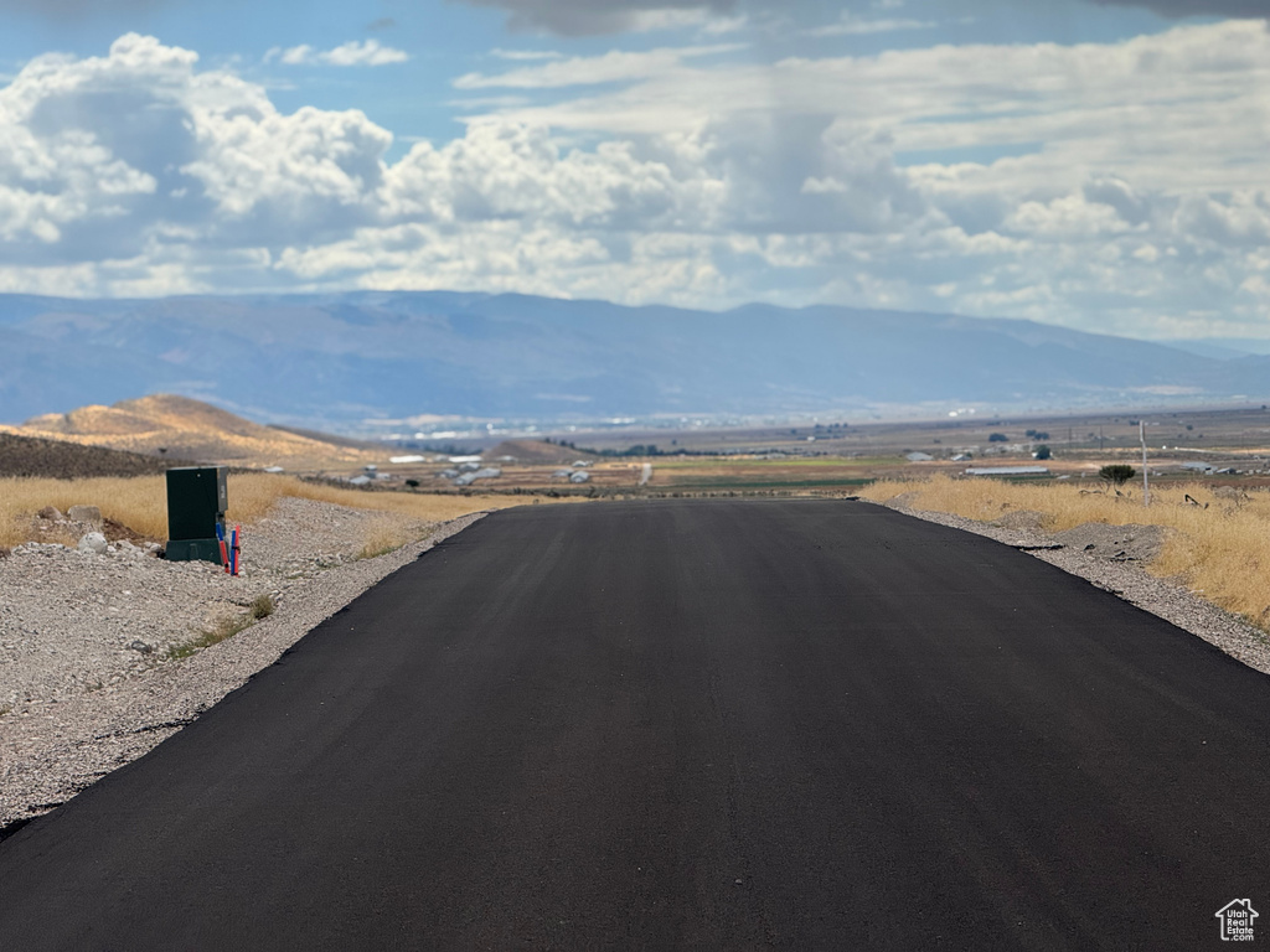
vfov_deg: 12.3
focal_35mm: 120
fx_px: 4403
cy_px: 476
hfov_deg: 16.4
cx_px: 635
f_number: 2.8
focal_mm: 15.66
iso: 50
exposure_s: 1/2710
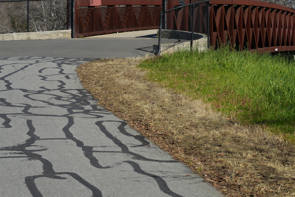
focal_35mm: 122
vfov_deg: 11.1
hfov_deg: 16.7
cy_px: 2
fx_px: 1000
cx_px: 205
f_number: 5
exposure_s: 1/1000
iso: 100
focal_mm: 43
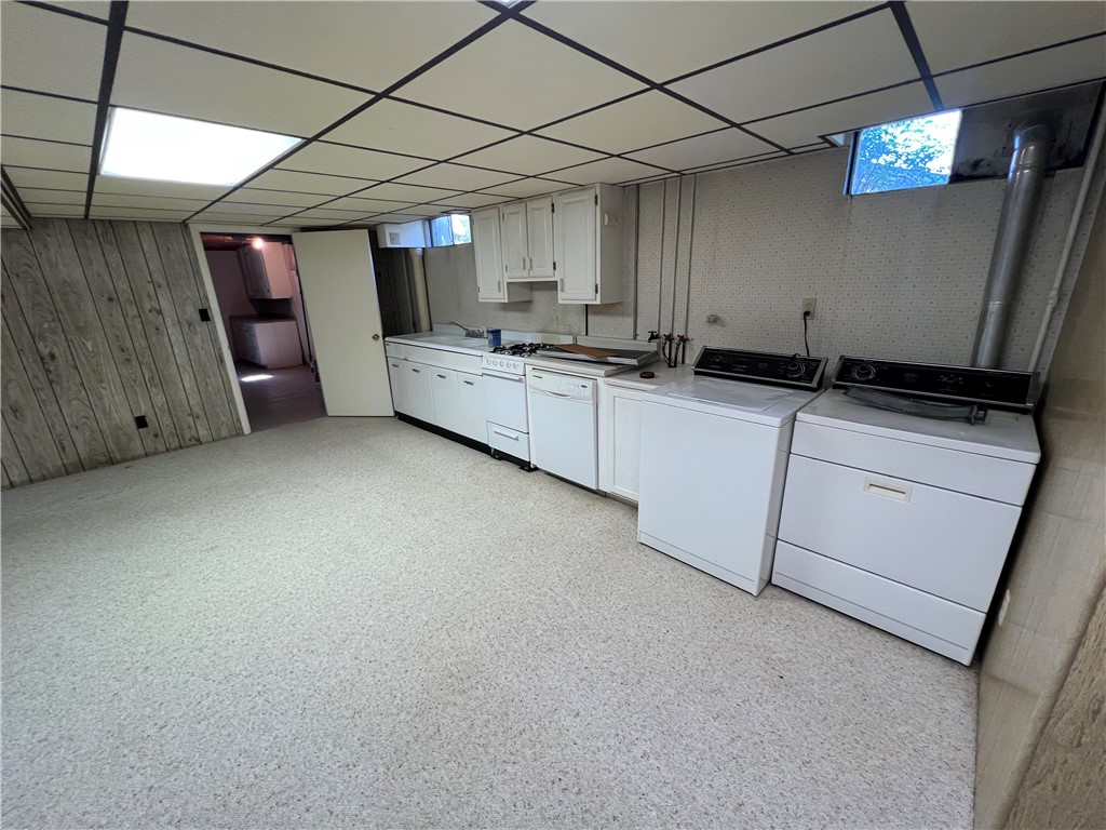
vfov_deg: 89.9
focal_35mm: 13
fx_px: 415
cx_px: 553
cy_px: 415
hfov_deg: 106.2
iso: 160
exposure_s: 1/120
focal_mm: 1.57
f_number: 1.8
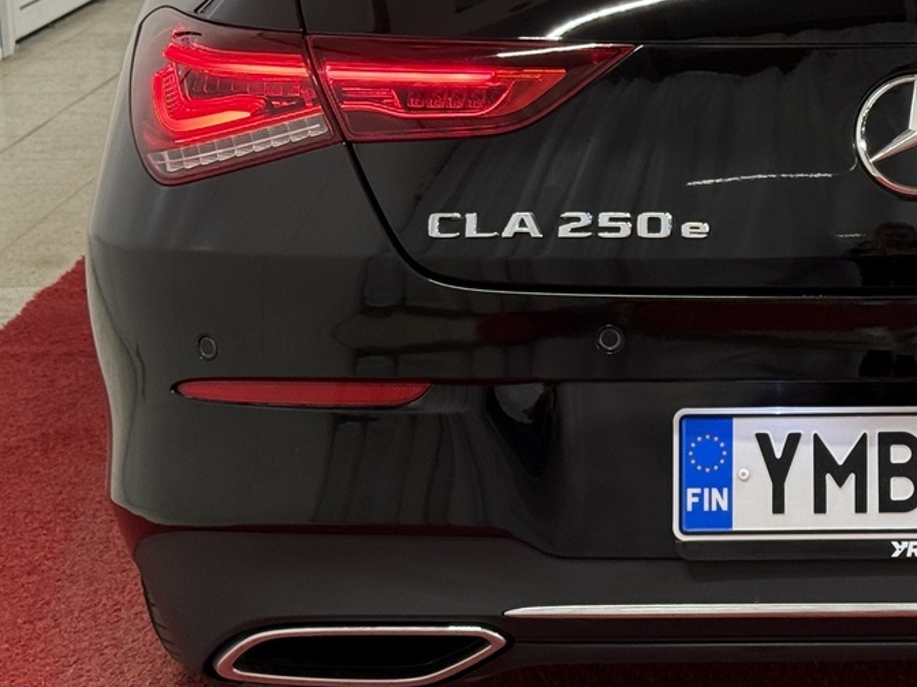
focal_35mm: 103
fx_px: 2728
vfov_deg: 14.3
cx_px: 924
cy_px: 146
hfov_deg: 18.6
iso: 200
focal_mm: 6.76
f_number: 1.78
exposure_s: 1/120
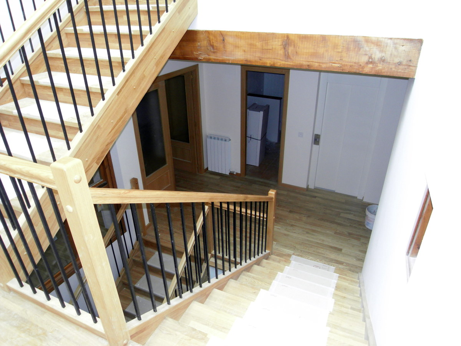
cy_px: 173
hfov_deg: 71.6
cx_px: 230
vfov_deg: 56.8
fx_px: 320
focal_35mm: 24
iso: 100
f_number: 2.8
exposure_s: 1/40
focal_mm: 4.3
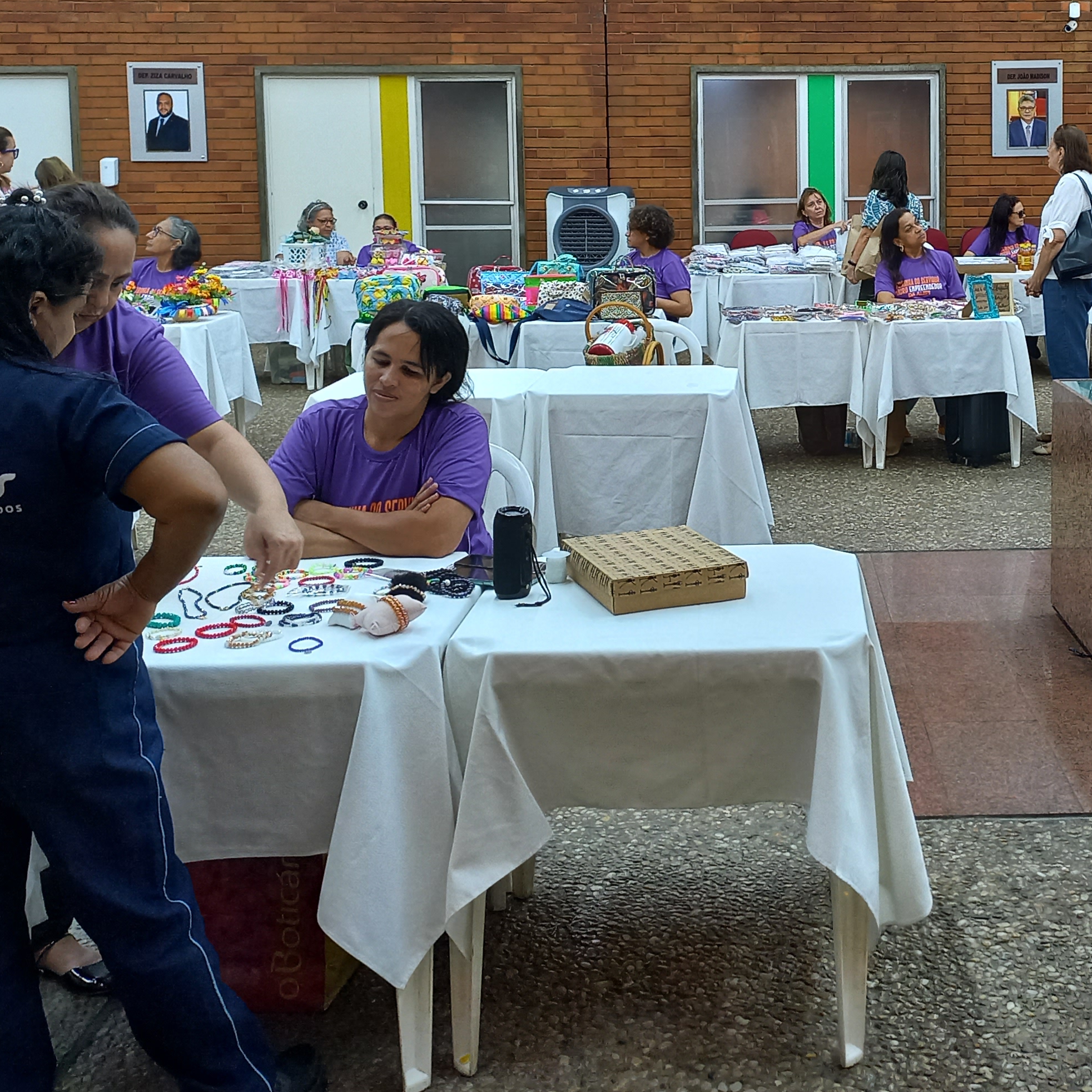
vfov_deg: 36.6
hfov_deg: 36.6
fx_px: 1606
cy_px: 262
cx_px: 831
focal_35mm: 45
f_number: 1.8
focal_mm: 4.65
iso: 250
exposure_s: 1/40
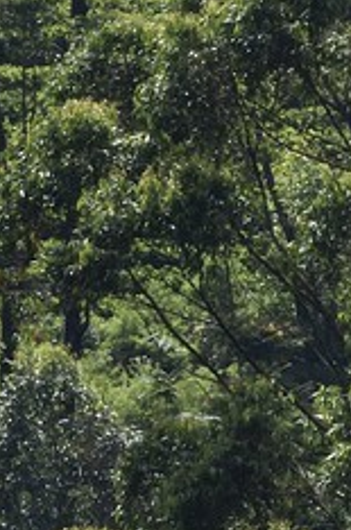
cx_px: -791
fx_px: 18112
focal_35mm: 1233
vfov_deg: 1.7
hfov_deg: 1.1
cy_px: 1049
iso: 400
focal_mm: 180
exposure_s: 1/250
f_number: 11
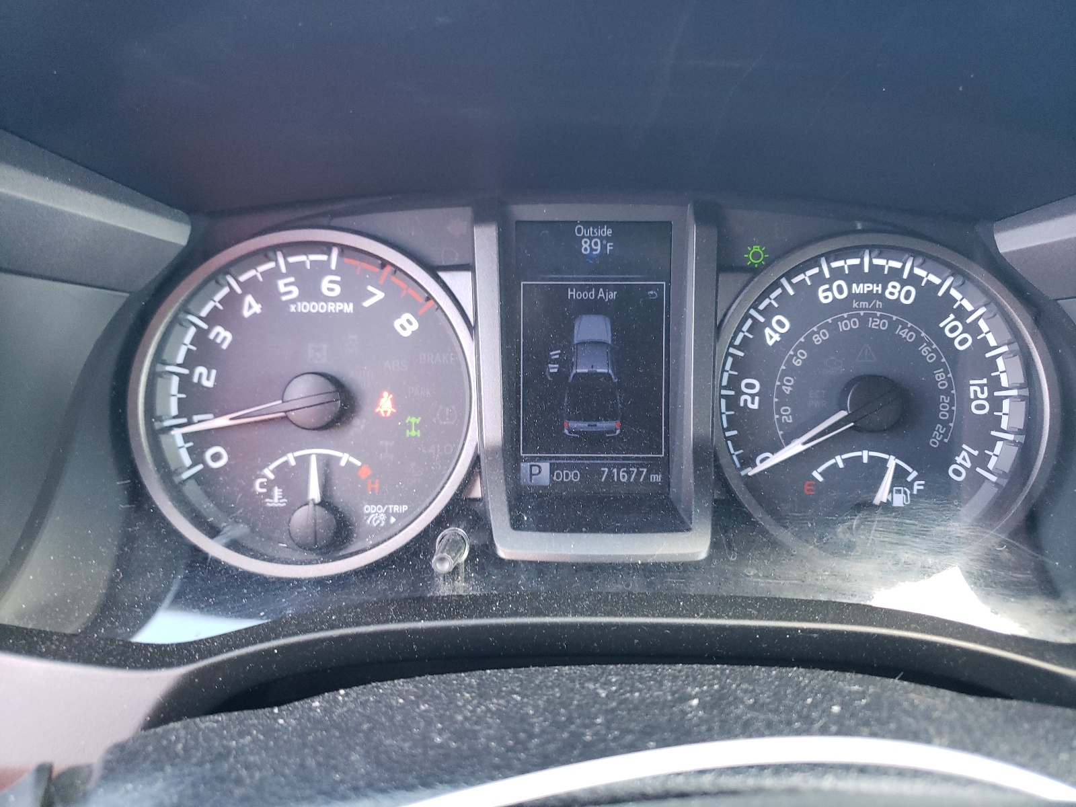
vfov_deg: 53.1
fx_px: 808
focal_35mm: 26
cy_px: 404
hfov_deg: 67.3
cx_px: 538
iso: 157
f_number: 1.5
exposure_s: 1/60.2
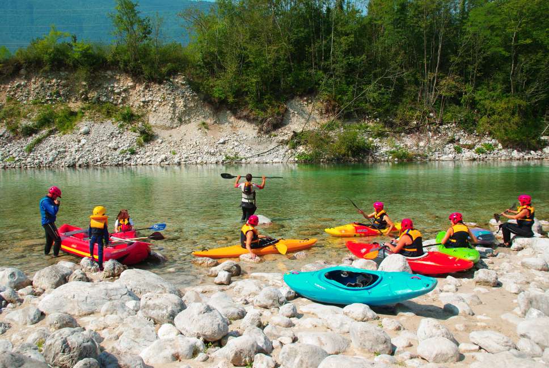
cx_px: 274
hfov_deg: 53.1
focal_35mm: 36
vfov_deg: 37.0
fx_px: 550
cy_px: 184
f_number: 8
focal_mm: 24
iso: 160
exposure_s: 1/400
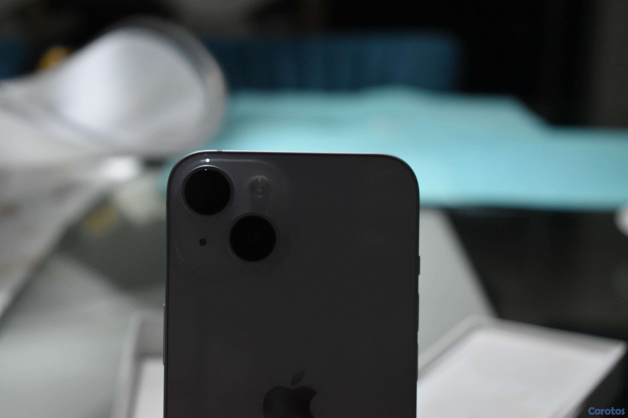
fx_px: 1047
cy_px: 209
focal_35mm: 60
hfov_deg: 33.4
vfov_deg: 22.6
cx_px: 314
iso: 3200
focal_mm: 40
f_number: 5
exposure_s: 1/60
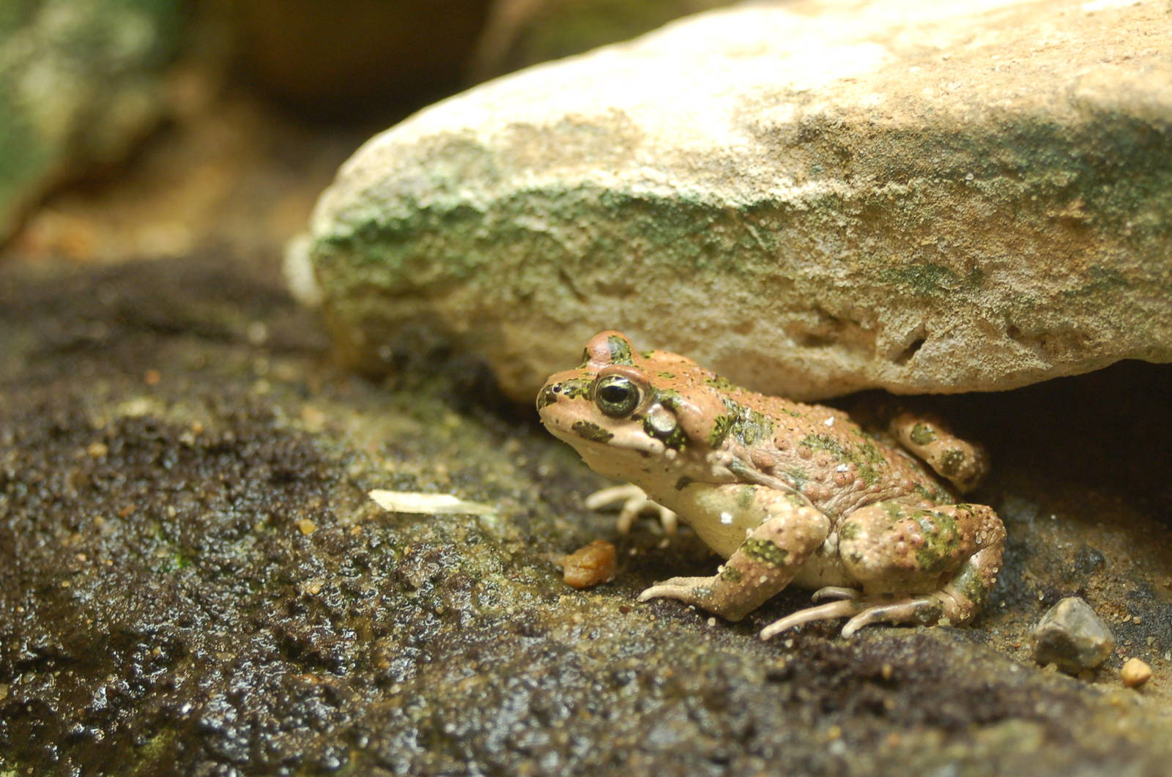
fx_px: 3900
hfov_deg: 17.1
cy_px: 388
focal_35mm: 120
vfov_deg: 11.4
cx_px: 586
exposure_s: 1/30
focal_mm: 80
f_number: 5.6
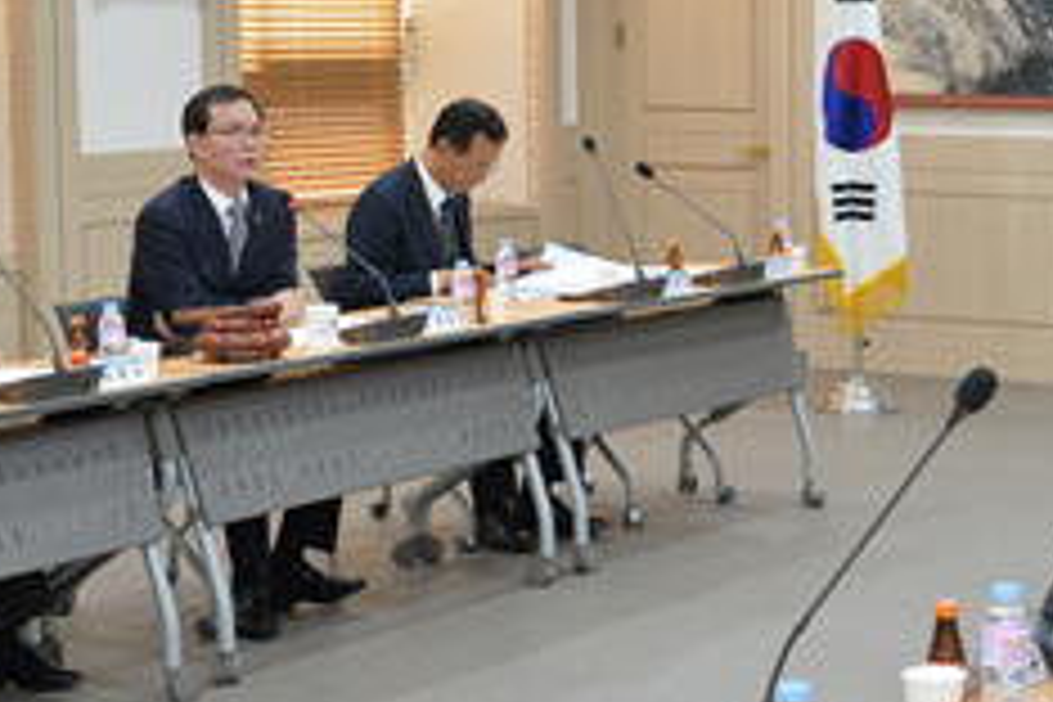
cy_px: 346
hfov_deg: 21.1
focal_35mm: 94
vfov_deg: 14.6
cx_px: 1017
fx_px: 2749
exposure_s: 1/125
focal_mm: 38
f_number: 4.5
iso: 1600
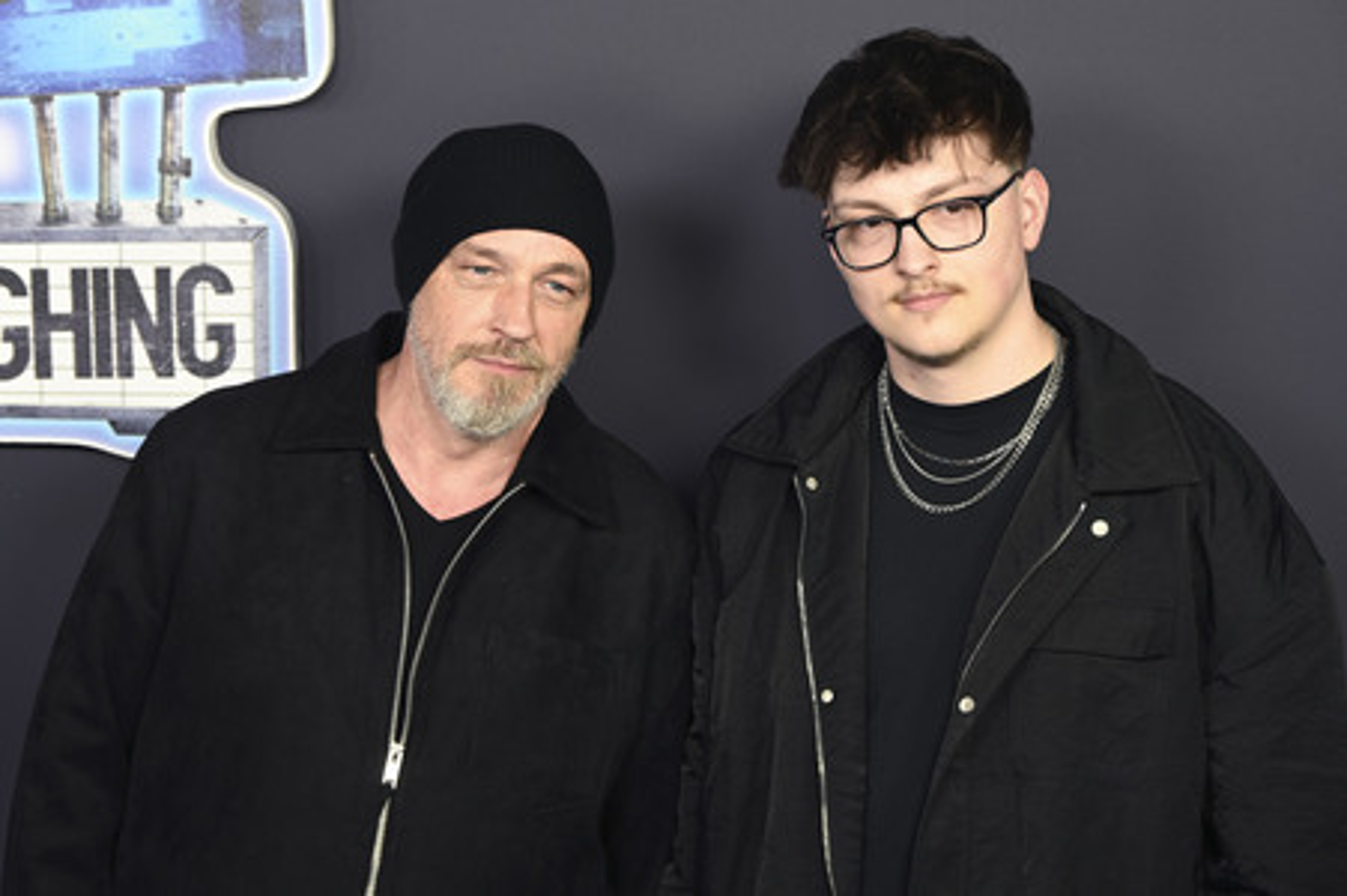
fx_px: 2318
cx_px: 674
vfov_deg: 21.9
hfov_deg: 32.4
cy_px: 448
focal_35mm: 62
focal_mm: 62
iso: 400
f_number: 6
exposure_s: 1/160
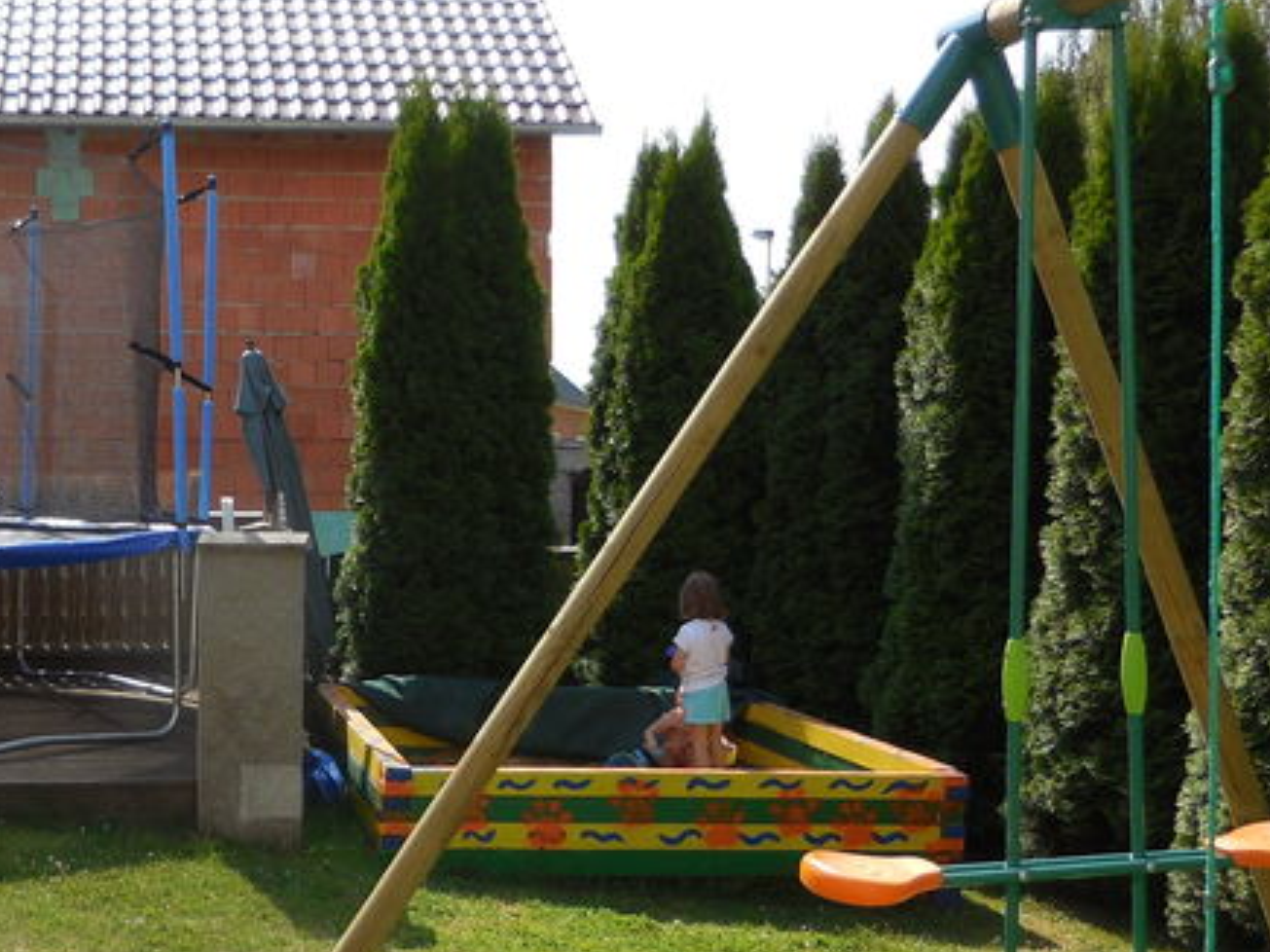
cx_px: 309
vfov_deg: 31.5
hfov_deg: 40.0
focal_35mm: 46
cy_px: 534
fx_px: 1687
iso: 125
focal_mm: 4.5
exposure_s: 1/1000
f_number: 3.3
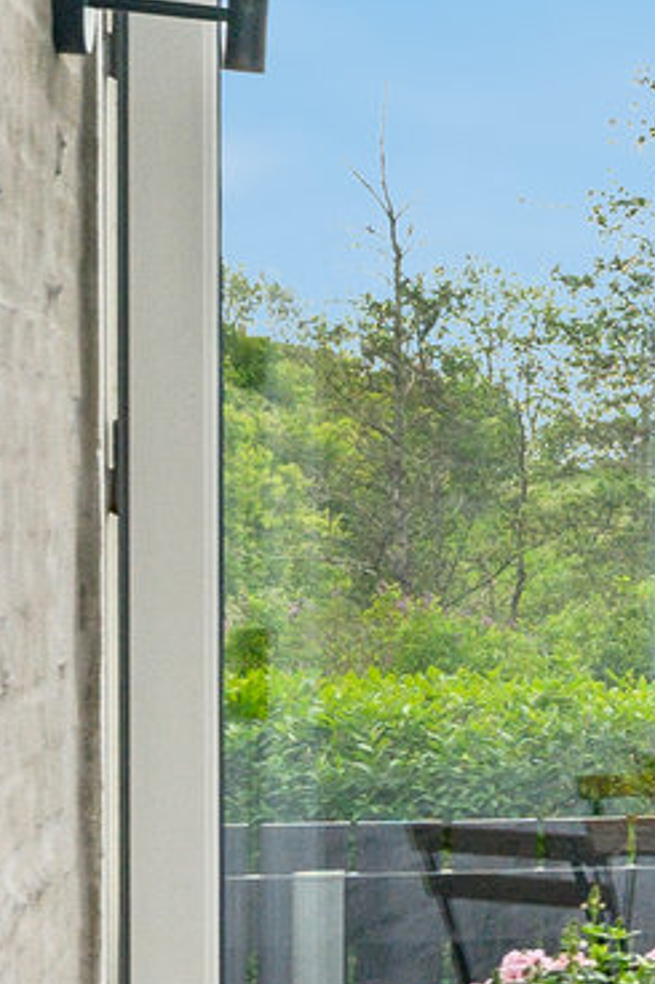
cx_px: 2644
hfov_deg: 7.3
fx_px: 3633
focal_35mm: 133
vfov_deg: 15.4
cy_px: 743
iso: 500
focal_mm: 24
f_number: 7.1
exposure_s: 1/800
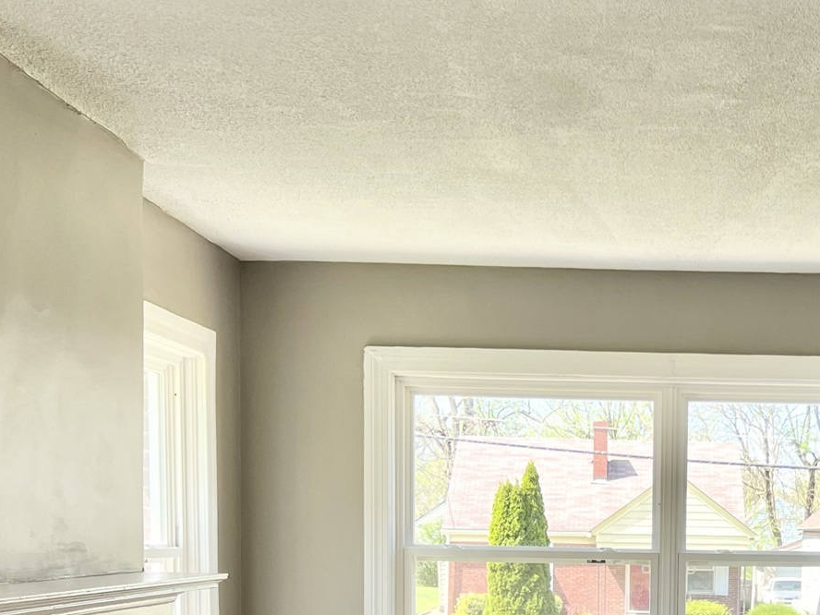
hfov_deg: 31.5
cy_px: 632
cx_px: 699
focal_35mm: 59
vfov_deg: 23.6
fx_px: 1398
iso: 40
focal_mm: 5.7
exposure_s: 1/210
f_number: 1.5
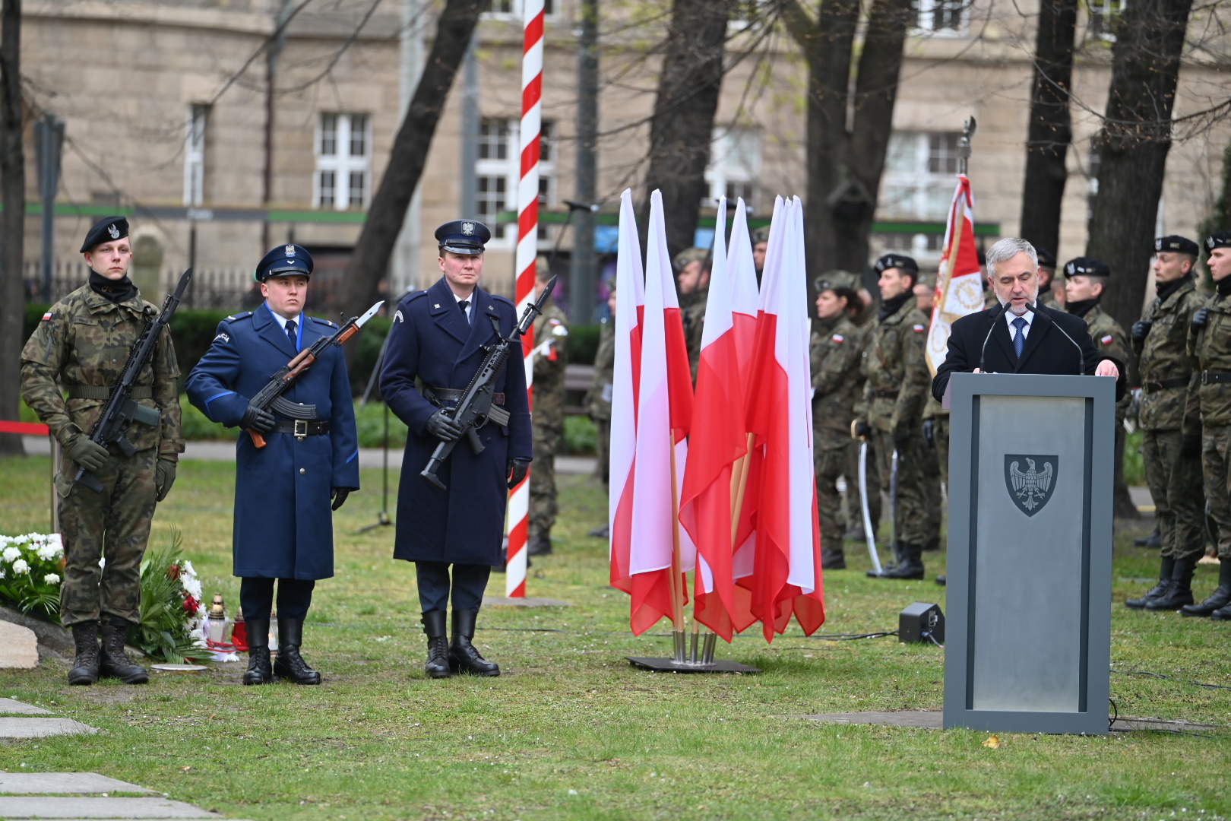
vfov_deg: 9.1
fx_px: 5129
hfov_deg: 13.7
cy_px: 410
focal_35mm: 150
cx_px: 616
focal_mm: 150
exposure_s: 1/320
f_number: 2.8
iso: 100
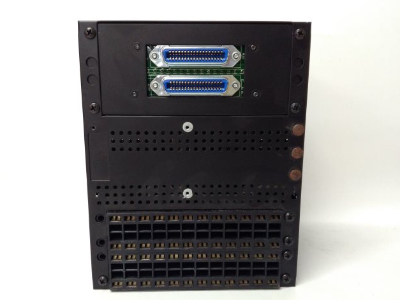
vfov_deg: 49.7
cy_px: 152
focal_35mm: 28
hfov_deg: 63.4
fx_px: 323
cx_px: 193
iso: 445
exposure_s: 1/33
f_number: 2
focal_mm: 3.79
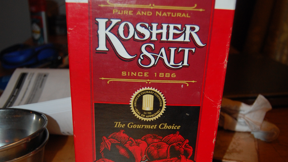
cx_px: 145
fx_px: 328
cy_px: 143
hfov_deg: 47.4
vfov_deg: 26.8
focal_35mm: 43
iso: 400
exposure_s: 1/60
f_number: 3.5
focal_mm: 18
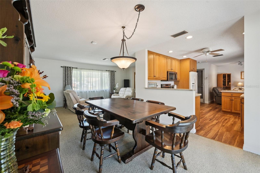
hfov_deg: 104.3
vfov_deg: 81.2
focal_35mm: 14
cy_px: 86
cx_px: 130
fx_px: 101
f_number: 8
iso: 400
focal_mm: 14
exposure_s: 1/13
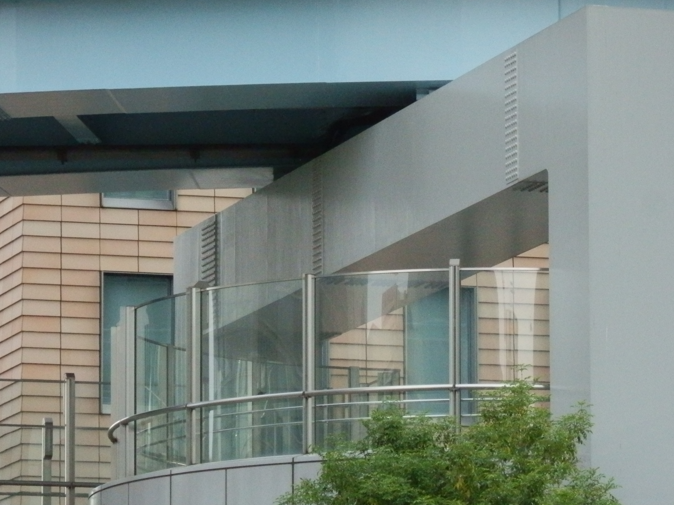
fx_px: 5121
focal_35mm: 263
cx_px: 348
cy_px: 265
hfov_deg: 7.5
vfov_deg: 5.7
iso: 1600
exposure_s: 1/1000
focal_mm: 44.4
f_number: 6.2
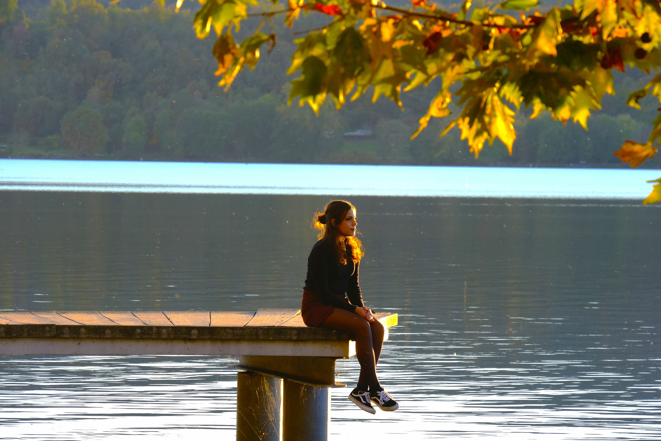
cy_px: 220
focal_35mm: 212
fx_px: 3892
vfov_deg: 6.5
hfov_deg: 9.7
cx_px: 330
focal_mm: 141.3
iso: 400
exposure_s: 1/30
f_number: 9
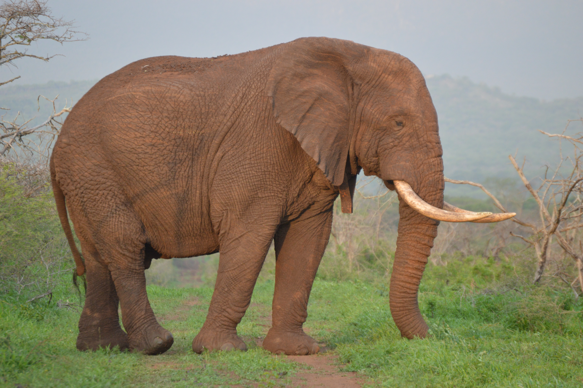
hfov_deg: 6.9
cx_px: 292
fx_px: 4854
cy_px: 194
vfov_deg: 4.6
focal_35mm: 300
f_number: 5.6
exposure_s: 1/500
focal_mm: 200
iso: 720
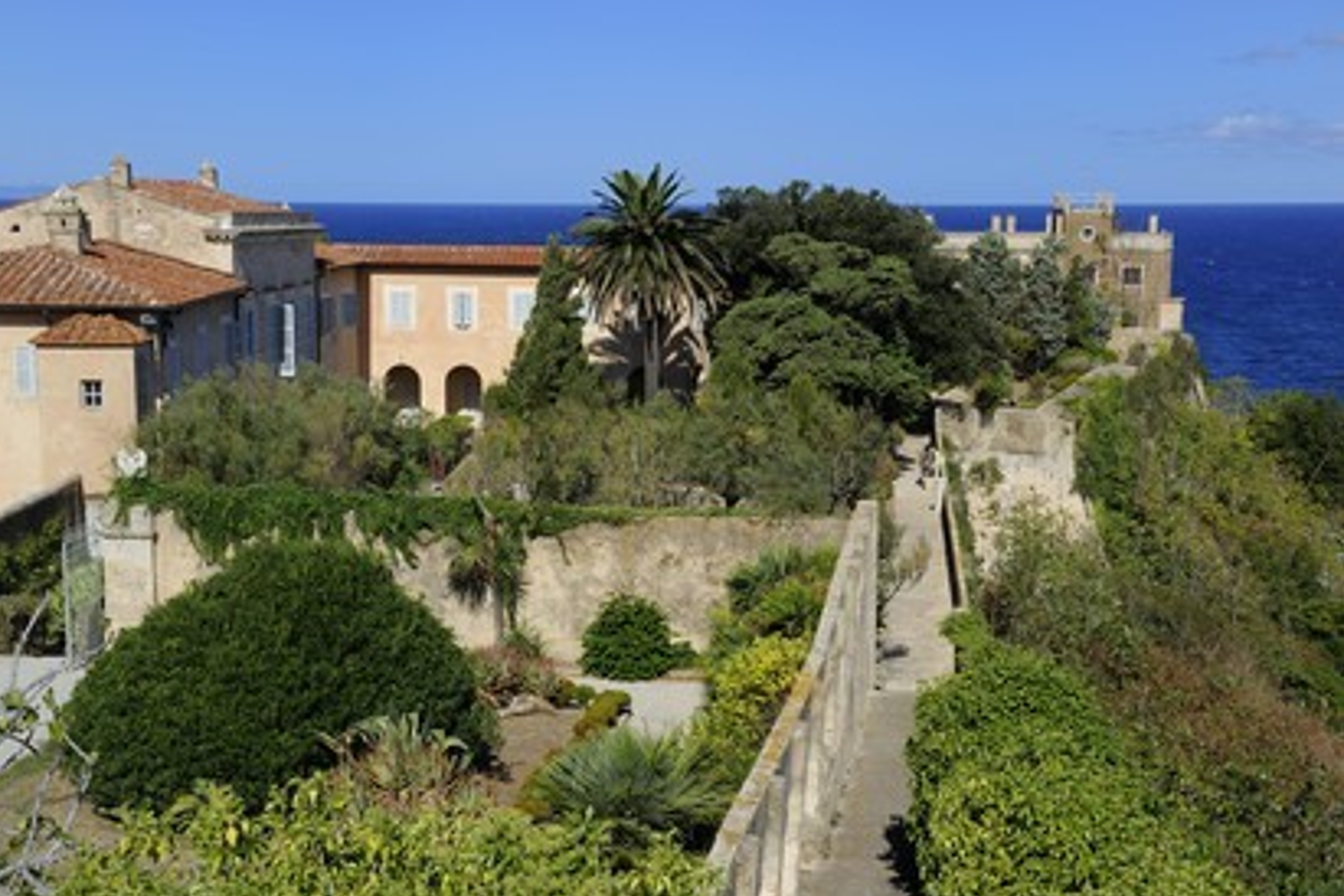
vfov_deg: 27.5
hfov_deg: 40.3
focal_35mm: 49
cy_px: 455
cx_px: 661
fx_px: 1829
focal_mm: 48
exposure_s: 1/160
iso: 200
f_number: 16
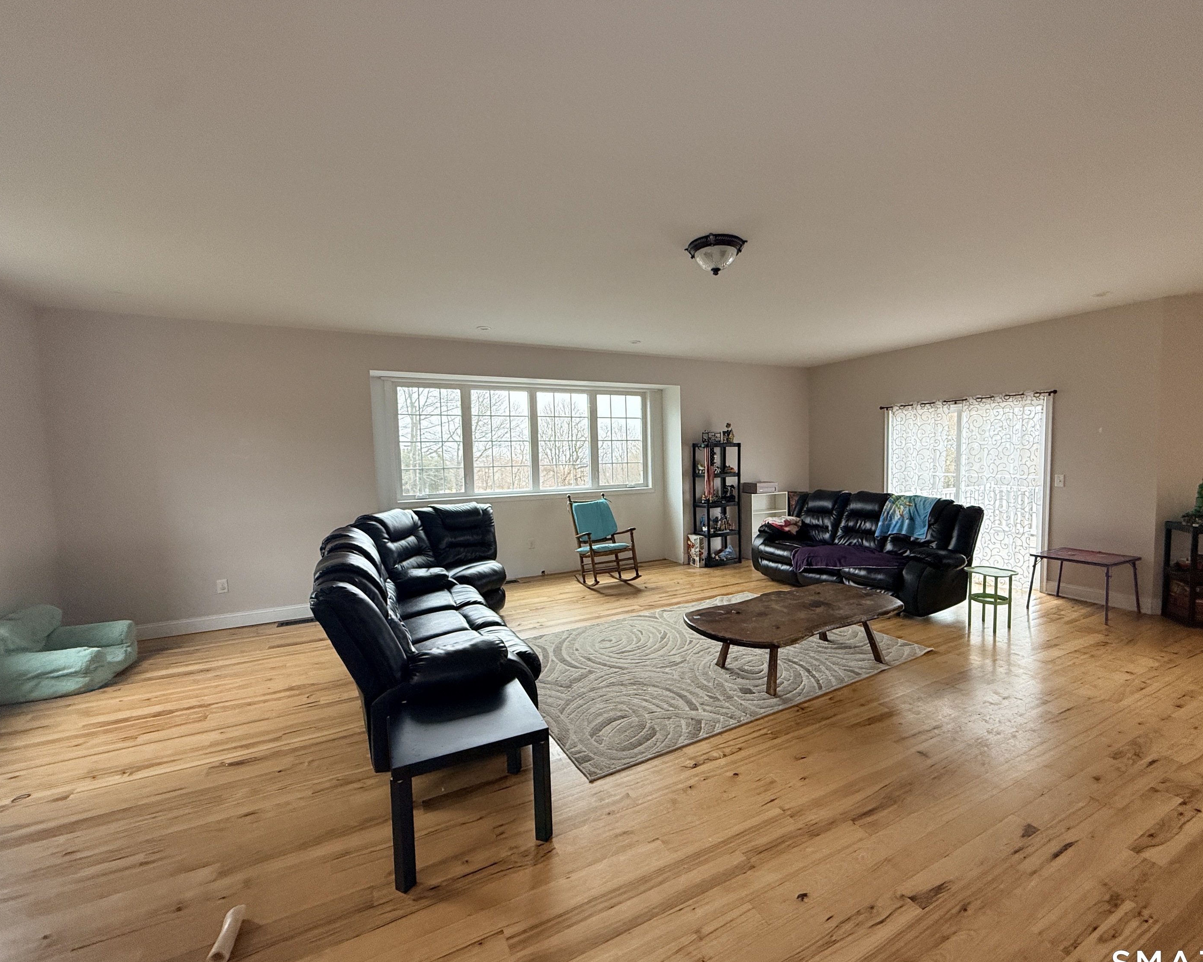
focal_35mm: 15
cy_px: 490
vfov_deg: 84.0
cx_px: 648
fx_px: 534
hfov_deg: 96.6
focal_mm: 2.22
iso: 250
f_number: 2.2
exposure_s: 1/120
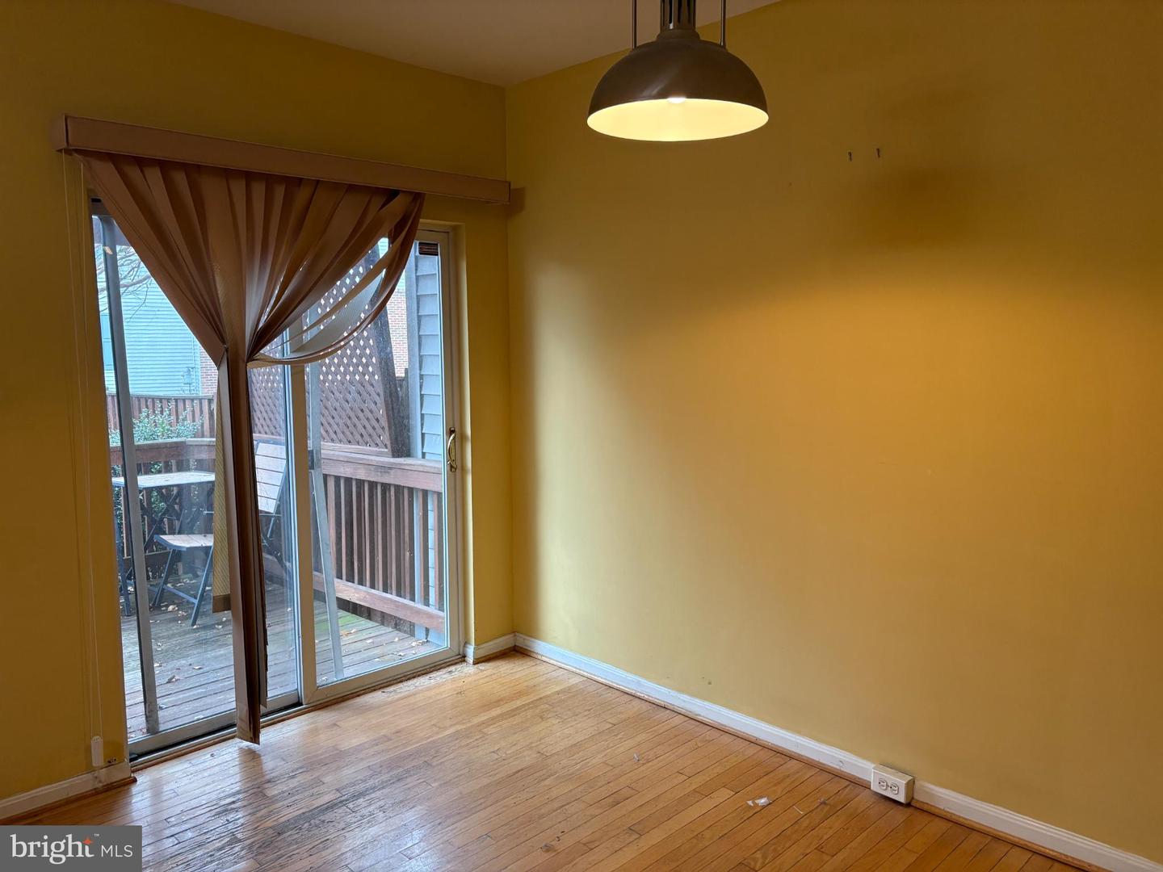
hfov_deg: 67.3
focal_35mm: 26
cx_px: 582
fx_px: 874
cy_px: 436
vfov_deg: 53.1
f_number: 1.6
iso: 160
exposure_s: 1/60
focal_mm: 5.96
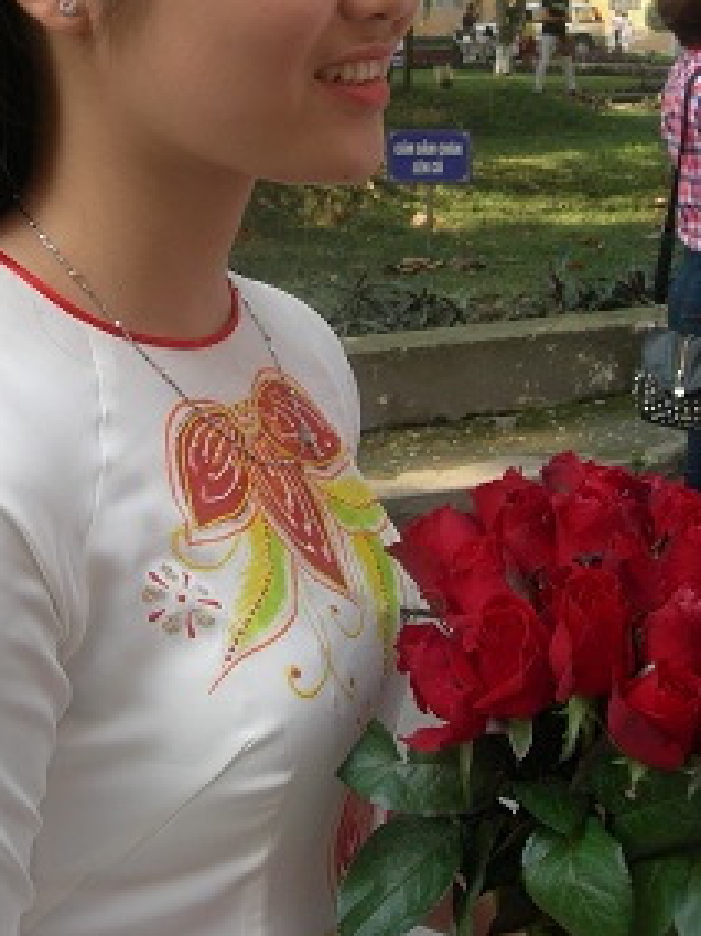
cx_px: 222
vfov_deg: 30.7
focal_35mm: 62
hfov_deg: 23.5
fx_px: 1675
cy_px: 250
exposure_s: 1/67.5
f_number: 4.8
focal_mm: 7.8
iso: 50
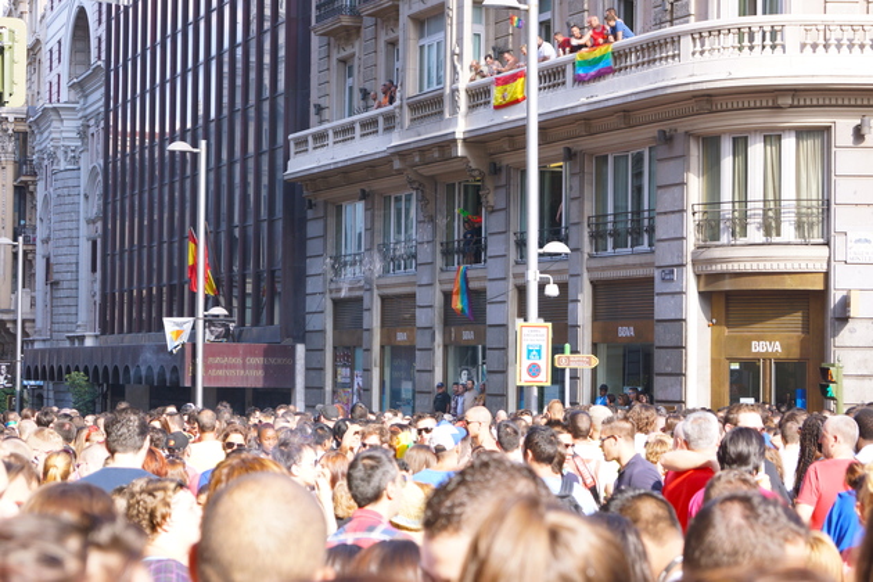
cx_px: 436
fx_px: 2000
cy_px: 291
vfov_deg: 16.6
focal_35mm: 82
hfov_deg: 24.6
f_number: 5.6
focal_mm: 55
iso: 200
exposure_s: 1/100
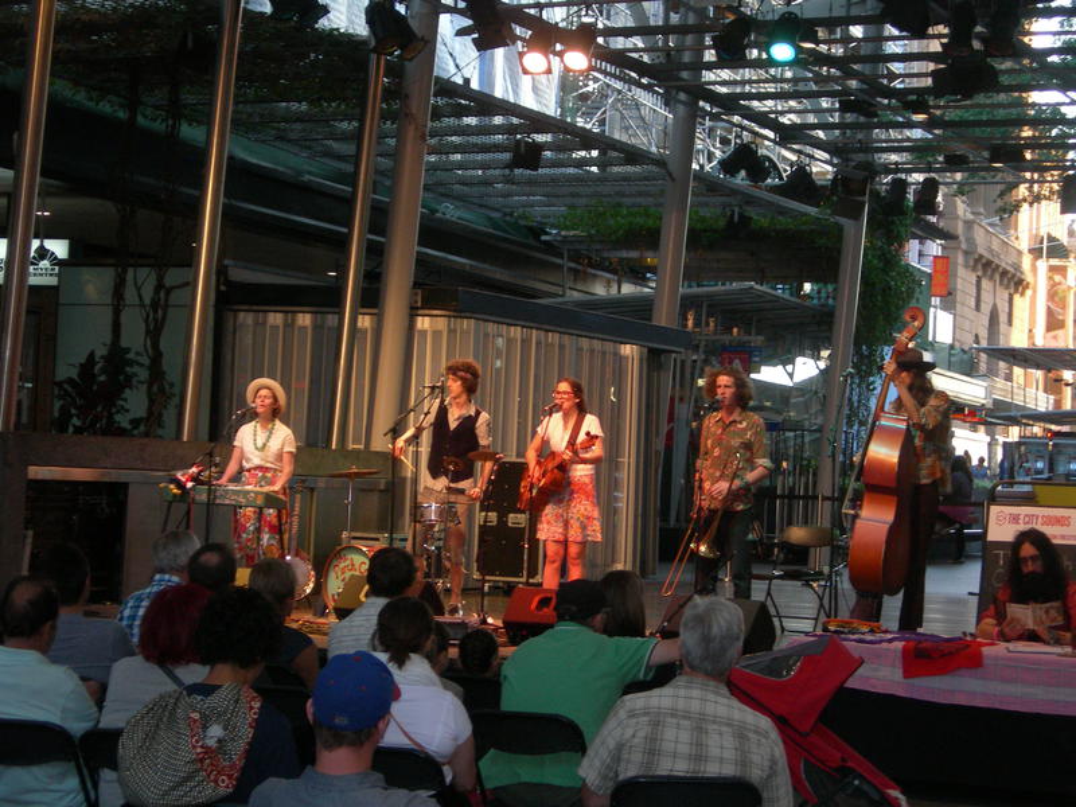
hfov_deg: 23.8
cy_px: 404
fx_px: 2549
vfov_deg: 18.0
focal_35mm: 82
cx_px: 538
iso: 147
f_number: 4
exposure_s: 1/60.1
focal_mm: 17
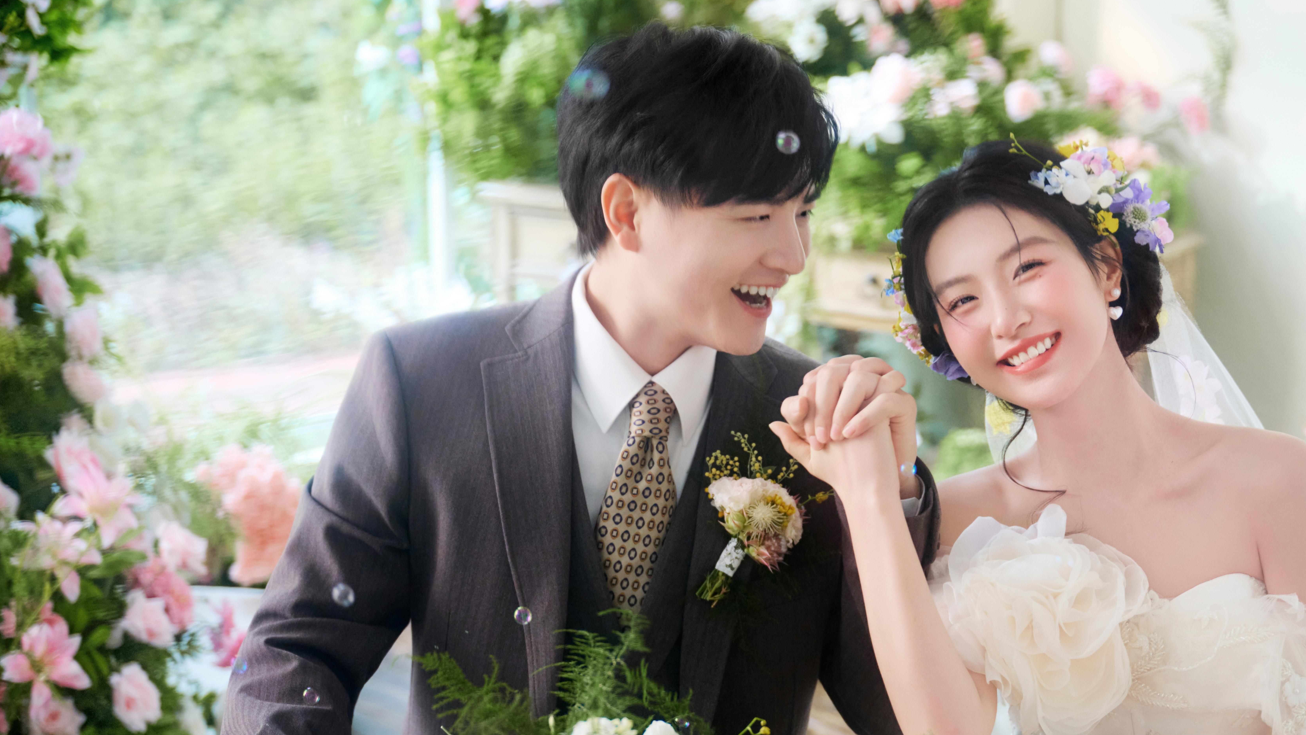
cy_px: 502
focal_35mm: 69
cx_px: 804
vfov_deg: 17.4
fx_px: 2390
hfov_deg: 30.5
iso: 800
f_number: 2.8
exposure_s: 1/125
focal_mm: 53
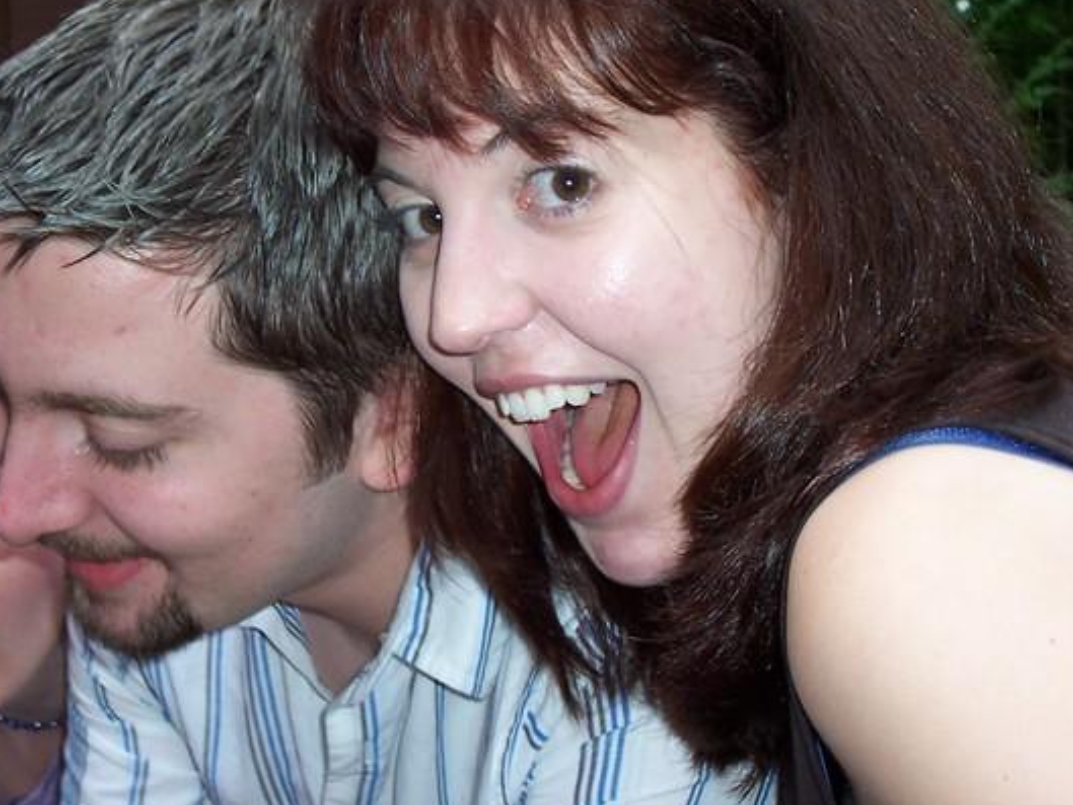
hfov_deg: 28.1
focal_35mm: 69
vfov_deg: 21.3
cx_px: 430
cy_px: 331
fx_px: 2139
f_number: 3.4
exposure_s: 1/60
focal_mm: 8.6
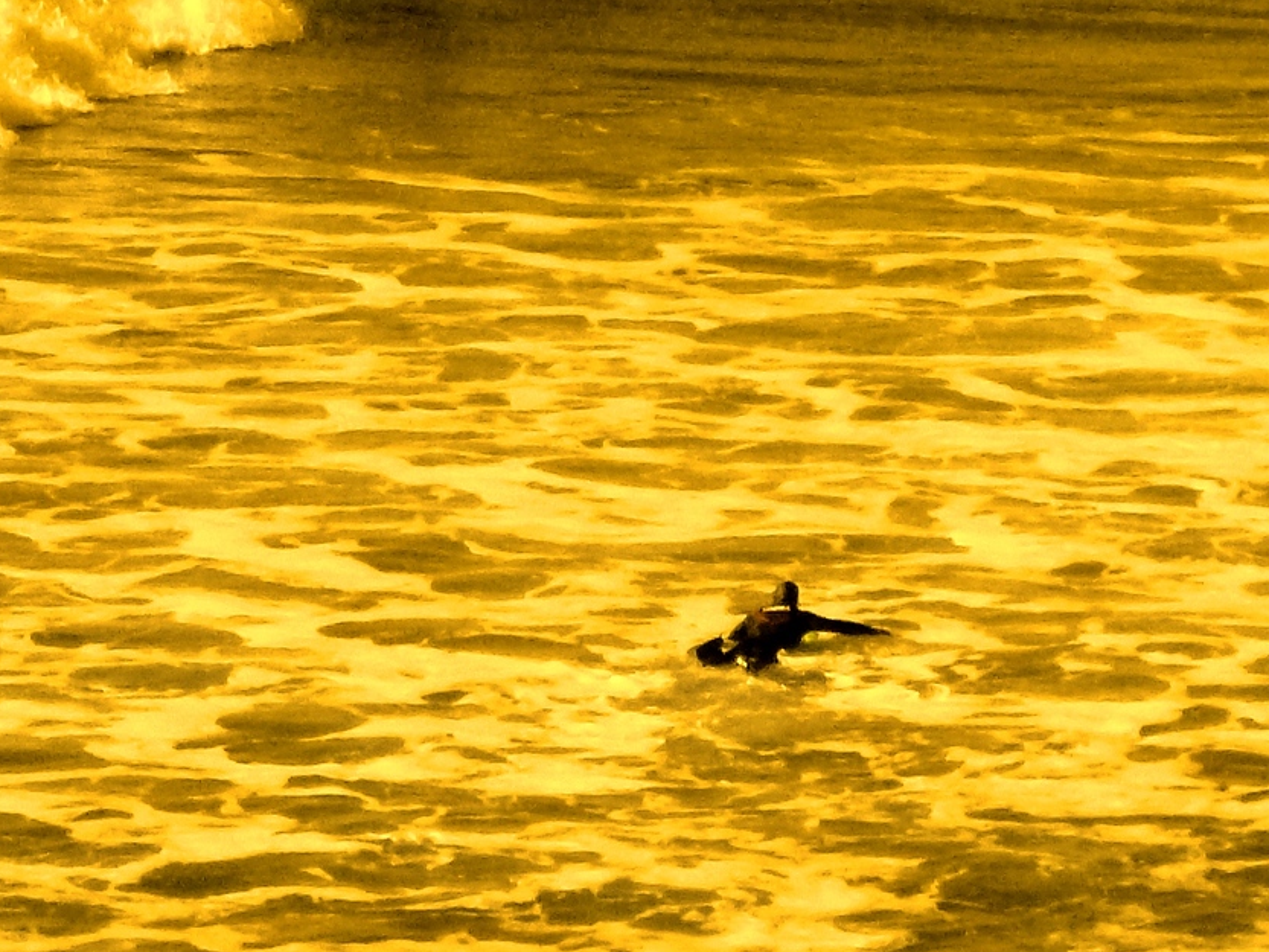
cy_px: 128
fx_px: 14226
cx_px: 591
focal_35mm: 388
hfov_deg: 5.1
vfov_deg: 3.8
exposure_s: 1/1300
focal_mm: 21.5
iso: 400
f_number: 6.4
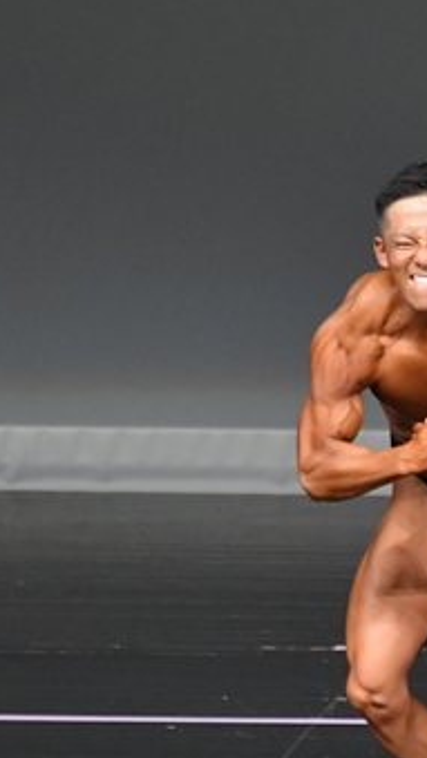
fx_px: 16585
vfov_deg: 2.6
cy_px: 458
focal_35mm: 825
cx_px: 605
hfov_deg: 1.5
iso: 4000
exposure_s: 1/400
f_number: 5.6
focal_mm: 230
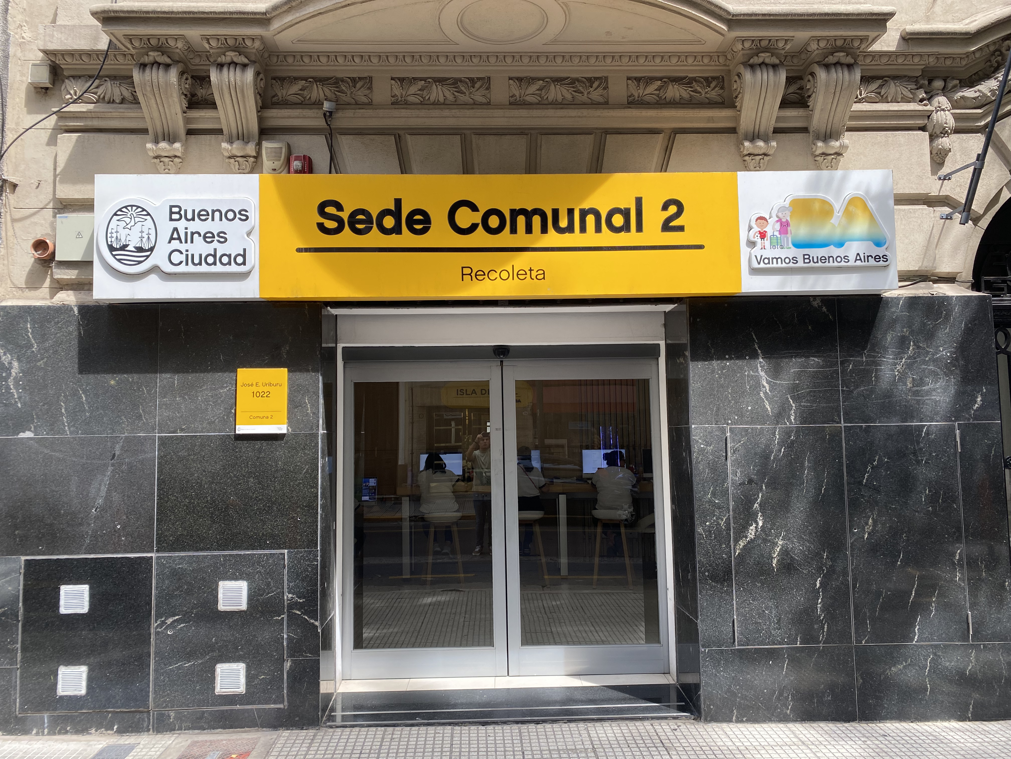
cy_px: 380
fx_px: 759
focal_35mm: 26
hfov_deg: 67.3
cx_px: 506
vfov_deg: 53.1
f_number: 1.8
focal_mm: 4.25
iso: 32
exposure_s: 1/456
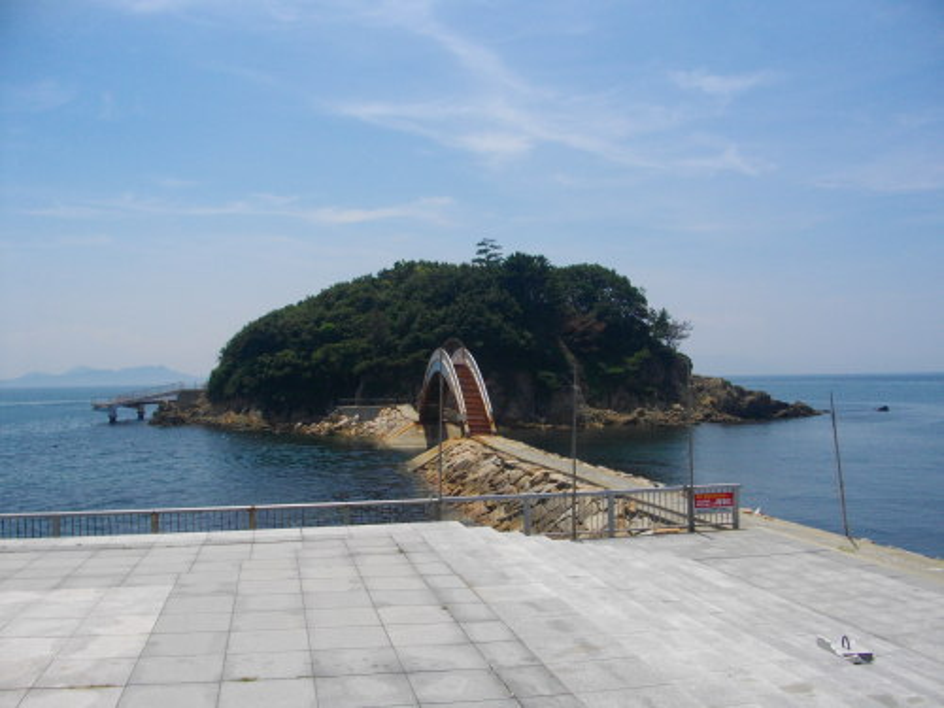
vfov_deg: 45.4
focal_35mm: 31
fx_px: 845
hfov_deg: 58.4
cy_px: 354
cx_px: 472
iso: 100
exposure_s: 1/320
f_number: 8.8
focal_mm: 5.7
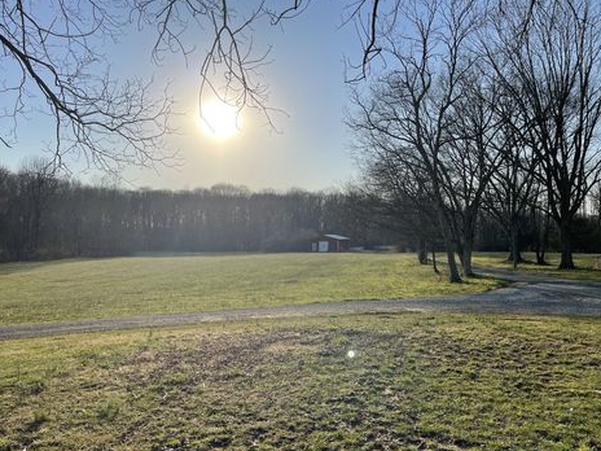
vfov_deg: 49.7
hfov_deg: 63.4
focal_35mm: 28
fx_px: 486
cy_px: 235
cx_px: 290
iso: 32
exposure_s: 1/6250
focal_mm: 5.1
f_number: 1.6
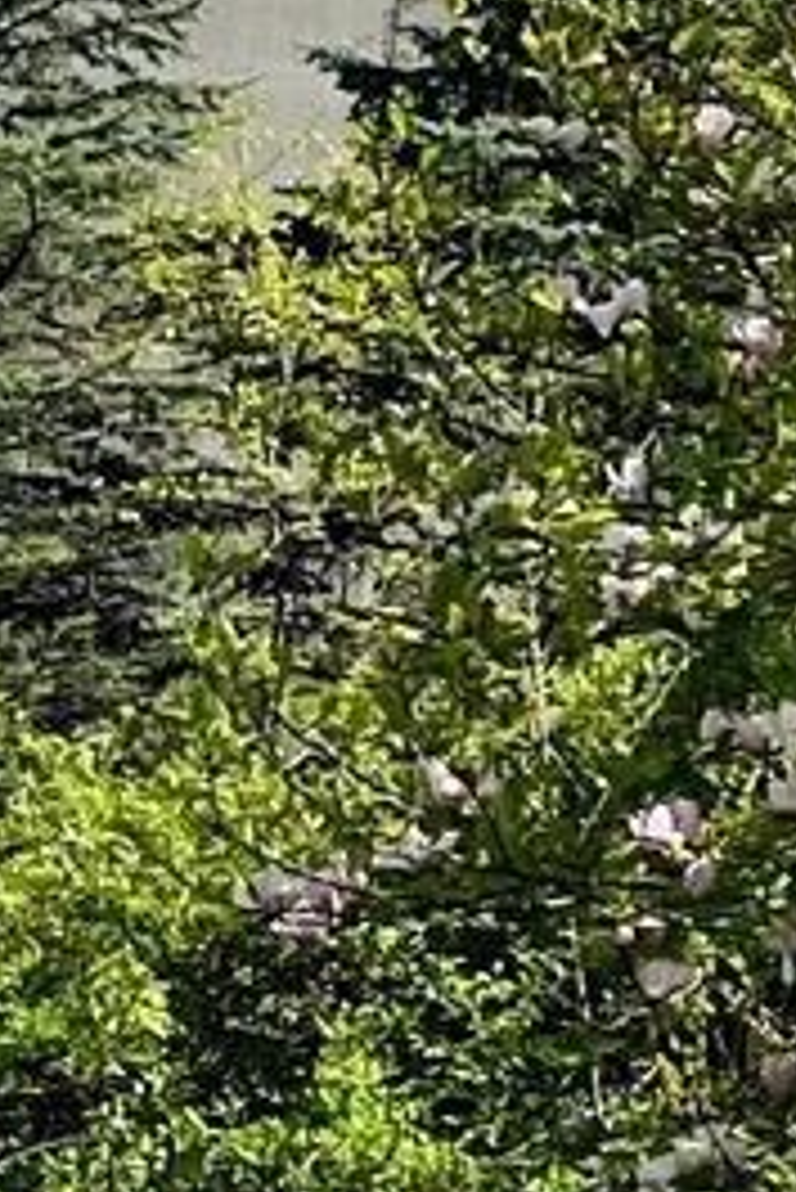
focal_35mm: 201
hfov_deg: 5.1
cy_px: -112
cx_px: 4268
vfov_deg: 10.1
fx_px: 6657
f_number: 1.6
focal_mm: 5.1
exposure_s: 1/4717
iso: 32
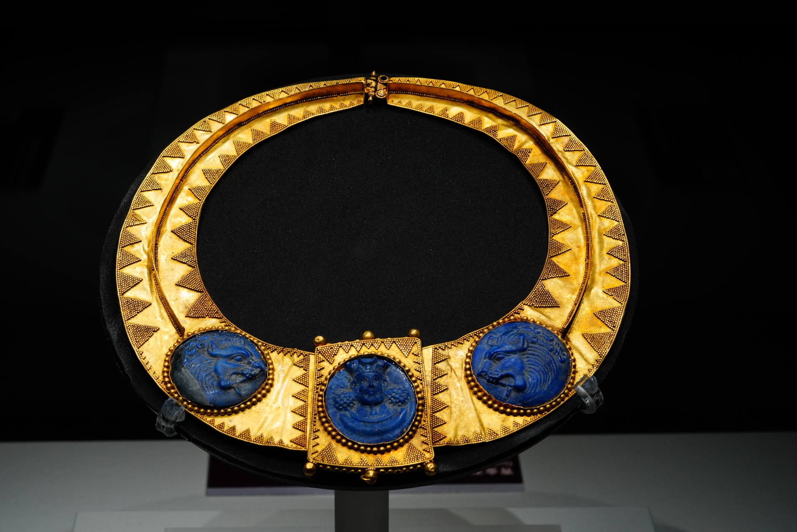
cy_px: 266
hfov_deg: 22.6
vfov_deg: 15.2
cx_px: 398
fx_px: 1993
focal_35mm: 90
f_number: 11
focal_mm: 90
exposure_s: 1/100
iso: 1250
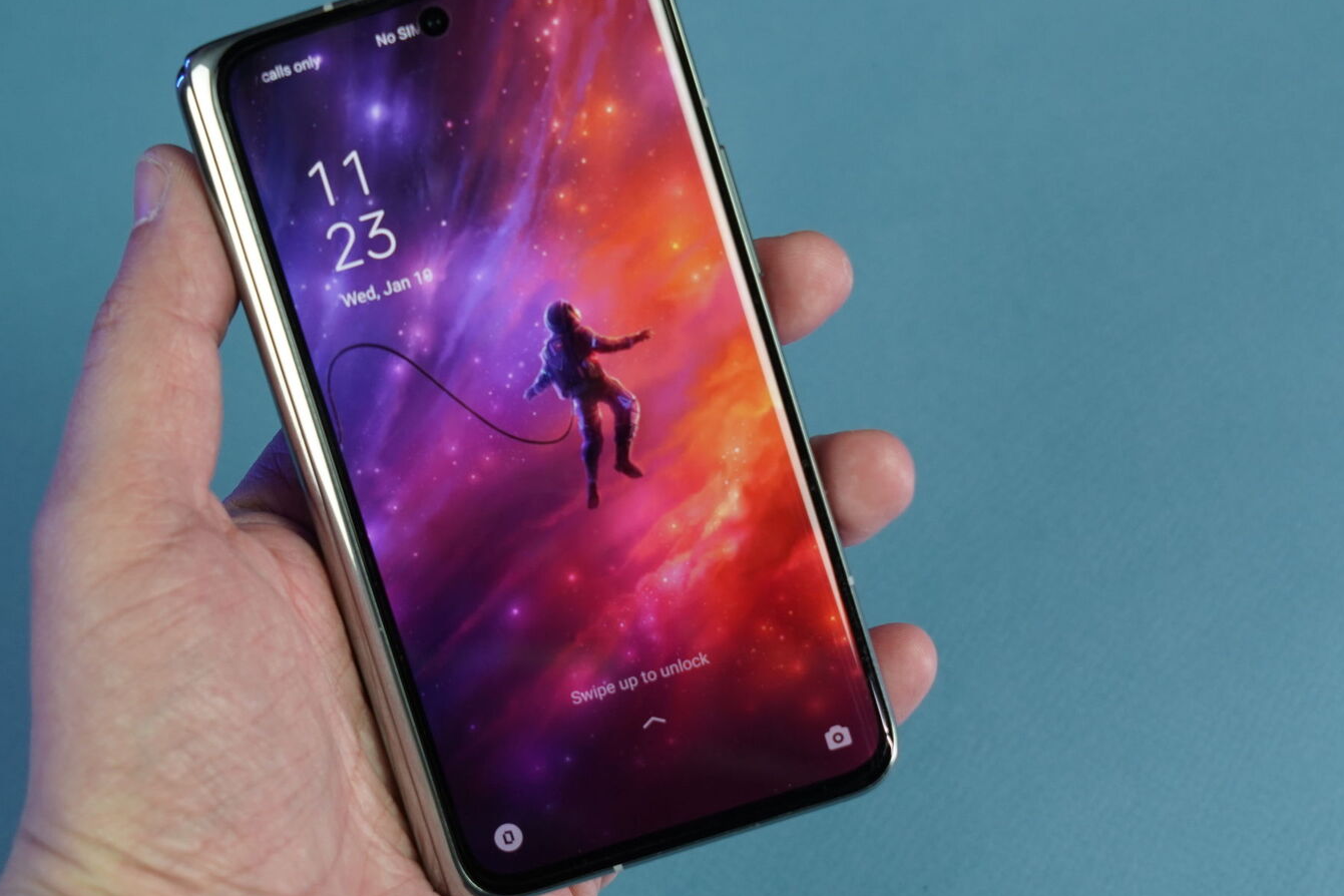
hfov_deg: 27.7
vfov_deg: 18.7
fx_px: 2725
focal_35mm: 73
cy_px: 468
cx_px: 641
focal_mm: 51
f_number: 7.1
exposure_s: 1/160
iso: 1000
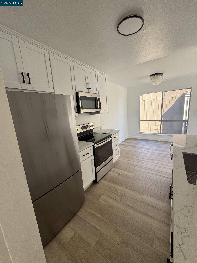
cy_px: 132
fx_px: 106
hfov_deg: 85.7
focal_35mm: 14
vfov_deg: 102.1
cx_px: 98
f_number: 2.2
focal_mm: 2.22
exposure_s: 1/99
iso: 50
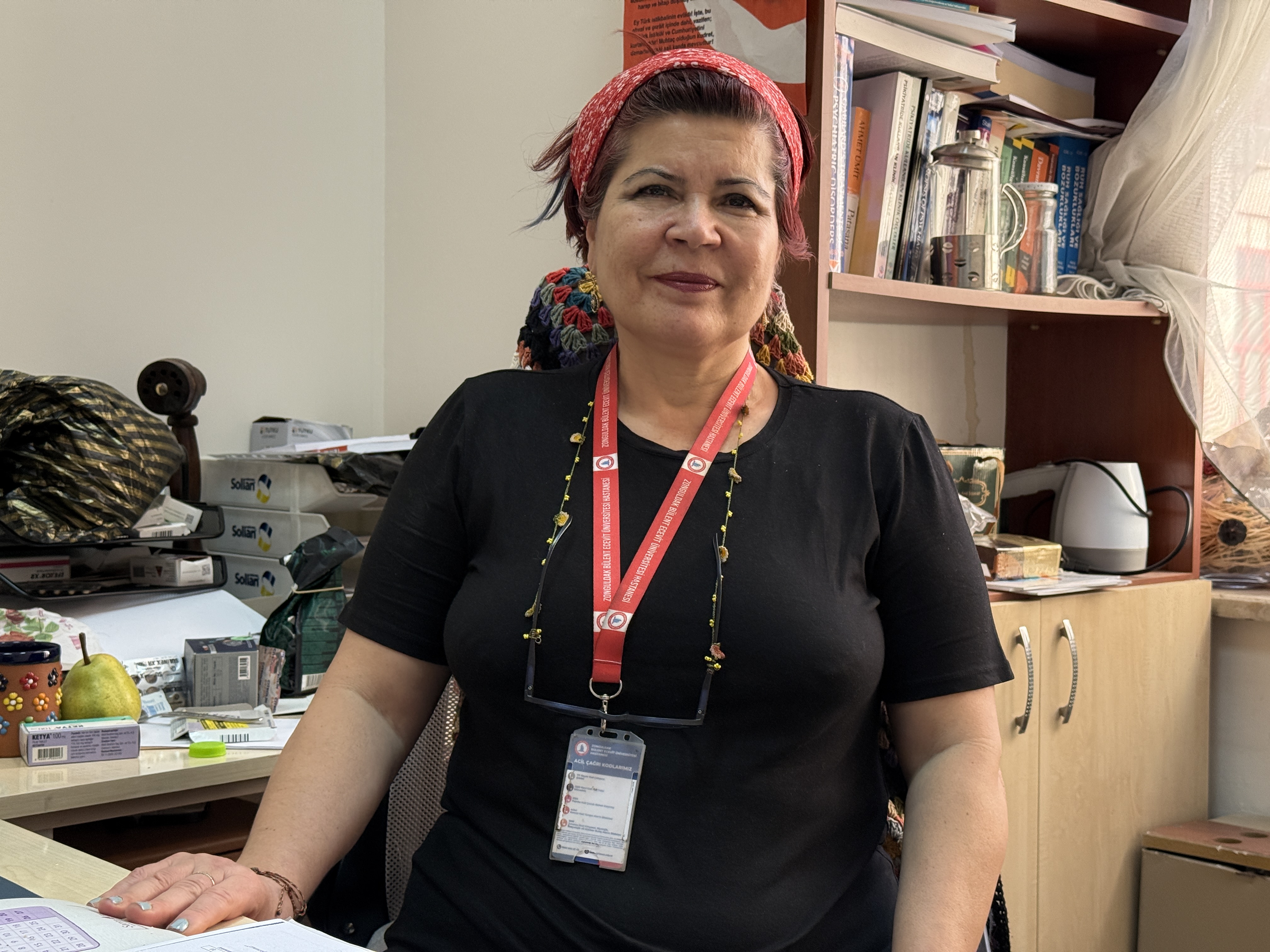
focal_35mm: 48
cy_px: 476
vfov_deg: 30.3
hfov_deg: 39.7
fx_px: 1761
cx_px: 635
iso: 320
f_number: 1.78
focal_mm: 6.76
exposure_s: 1/100
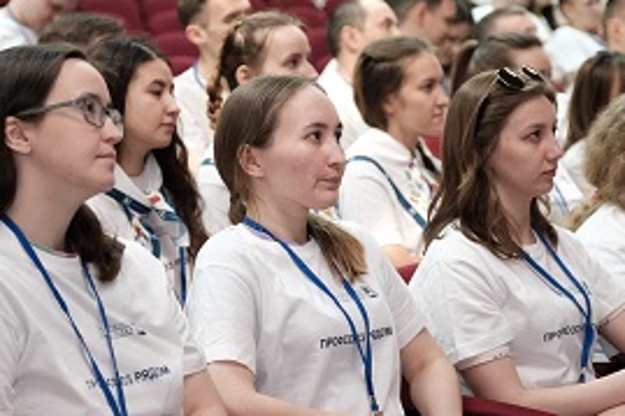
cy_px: 158
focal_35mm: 139
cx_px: 309
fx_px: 2412
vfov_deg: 9.9
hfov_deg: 14.8
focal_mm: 55
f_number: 2.8
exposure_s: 1/125
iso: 1600
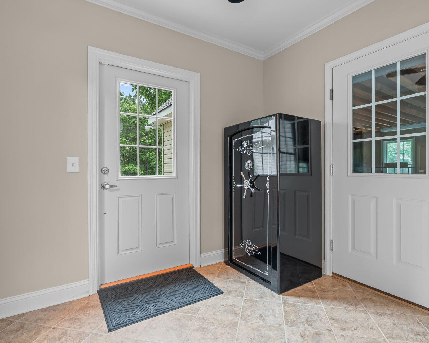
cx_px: 220
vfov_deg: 70.8
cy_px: 170
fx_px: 241
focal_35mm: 19
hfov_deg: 83.3
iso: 320
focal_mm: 16
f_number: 8
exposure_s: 6
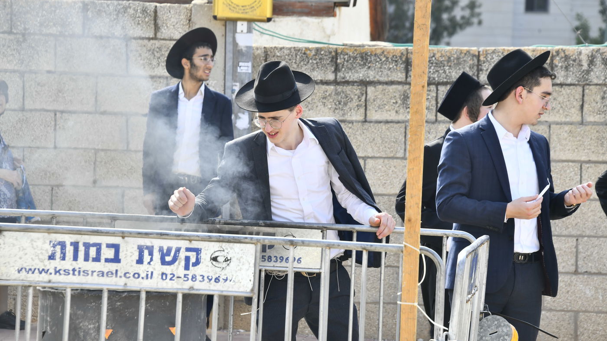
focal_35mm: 189
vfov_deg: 6.4
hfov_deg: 11.4
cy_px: 183
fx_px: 3042
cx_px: 304
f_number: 10
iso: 250
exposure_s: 1/250
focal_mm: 180
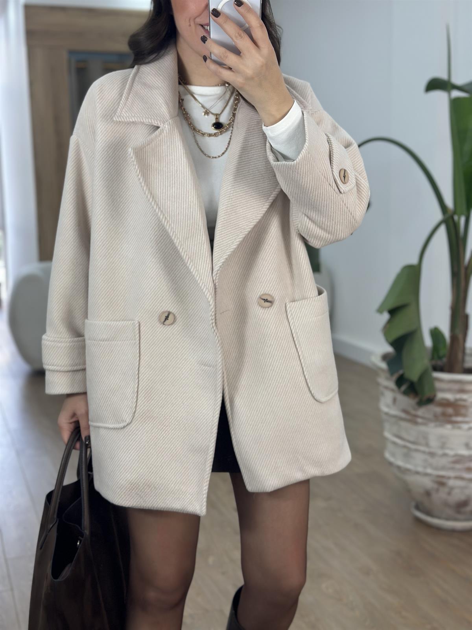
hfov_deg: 30.3
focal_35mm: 48
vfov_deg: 39.7
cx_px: 236
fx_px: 873
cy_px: 315
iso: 80
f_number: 1.78
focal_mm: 6.86
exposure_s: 1/205
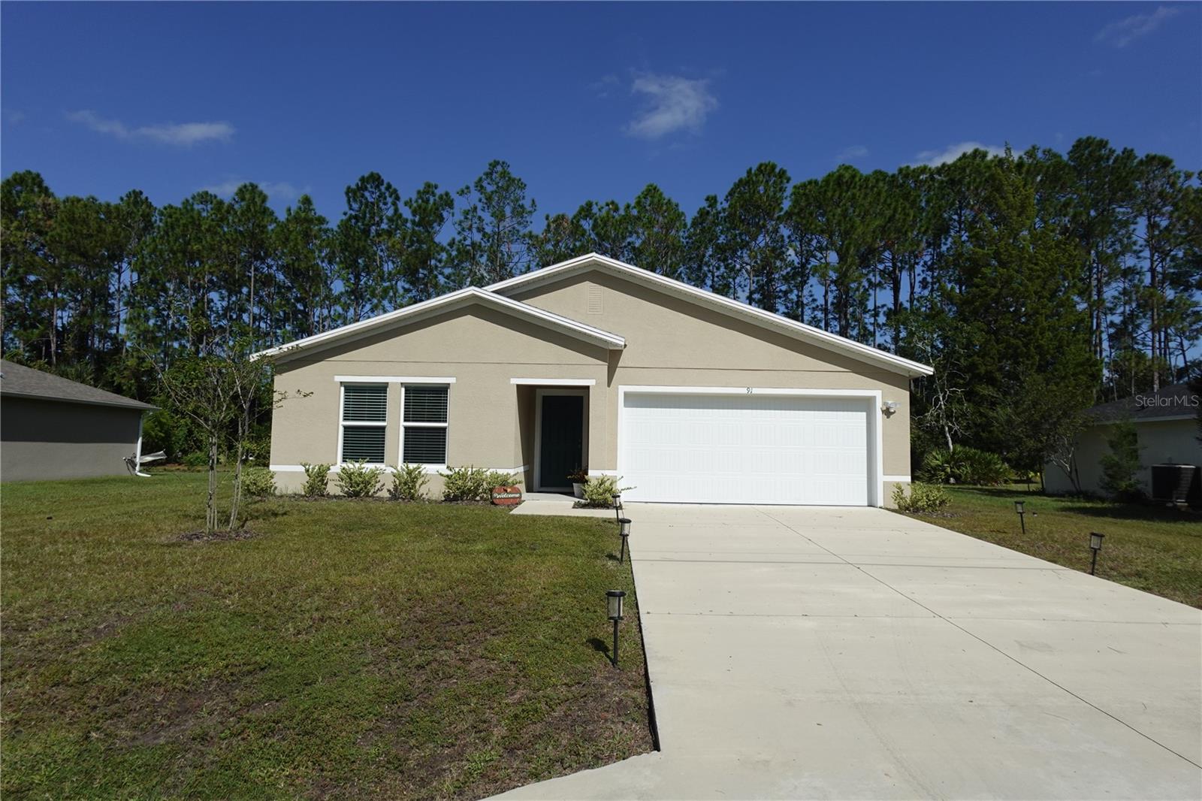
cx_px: 601
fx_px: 668
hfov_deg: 84.0
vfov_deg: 61.9
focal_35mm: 20
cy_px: 400
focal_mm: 7.6
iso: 125
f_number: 2
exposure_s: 1/8000
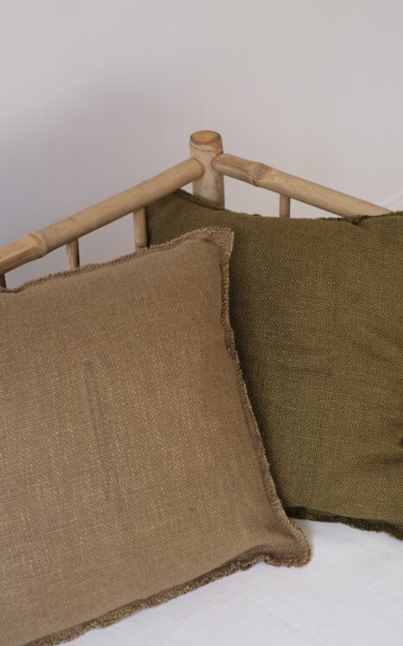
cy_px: 295
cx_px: 253
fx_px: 1143
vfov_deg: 31.5
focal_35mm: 65
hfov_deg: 20.0
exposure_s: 1/90
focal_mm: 35
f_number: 2.5
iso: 125
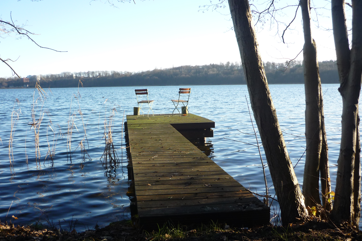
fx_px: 352
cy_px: 132
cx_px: 182
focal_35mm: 35
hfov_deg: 54.4
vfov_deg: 37.8
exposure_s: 1/400
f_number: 2.8
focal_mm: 5.5
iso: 100
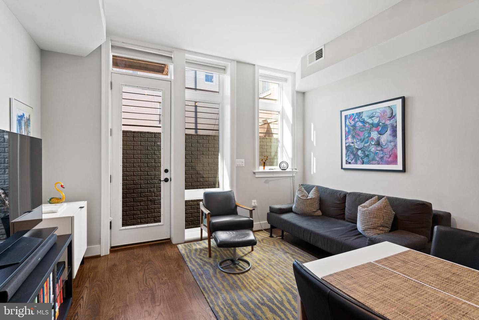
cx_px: 240
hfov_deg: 93.3
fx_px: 226
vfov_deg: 70.4
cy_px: 160
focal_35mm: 17
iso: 800
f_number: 4.5
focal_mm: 17
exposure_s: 1/13
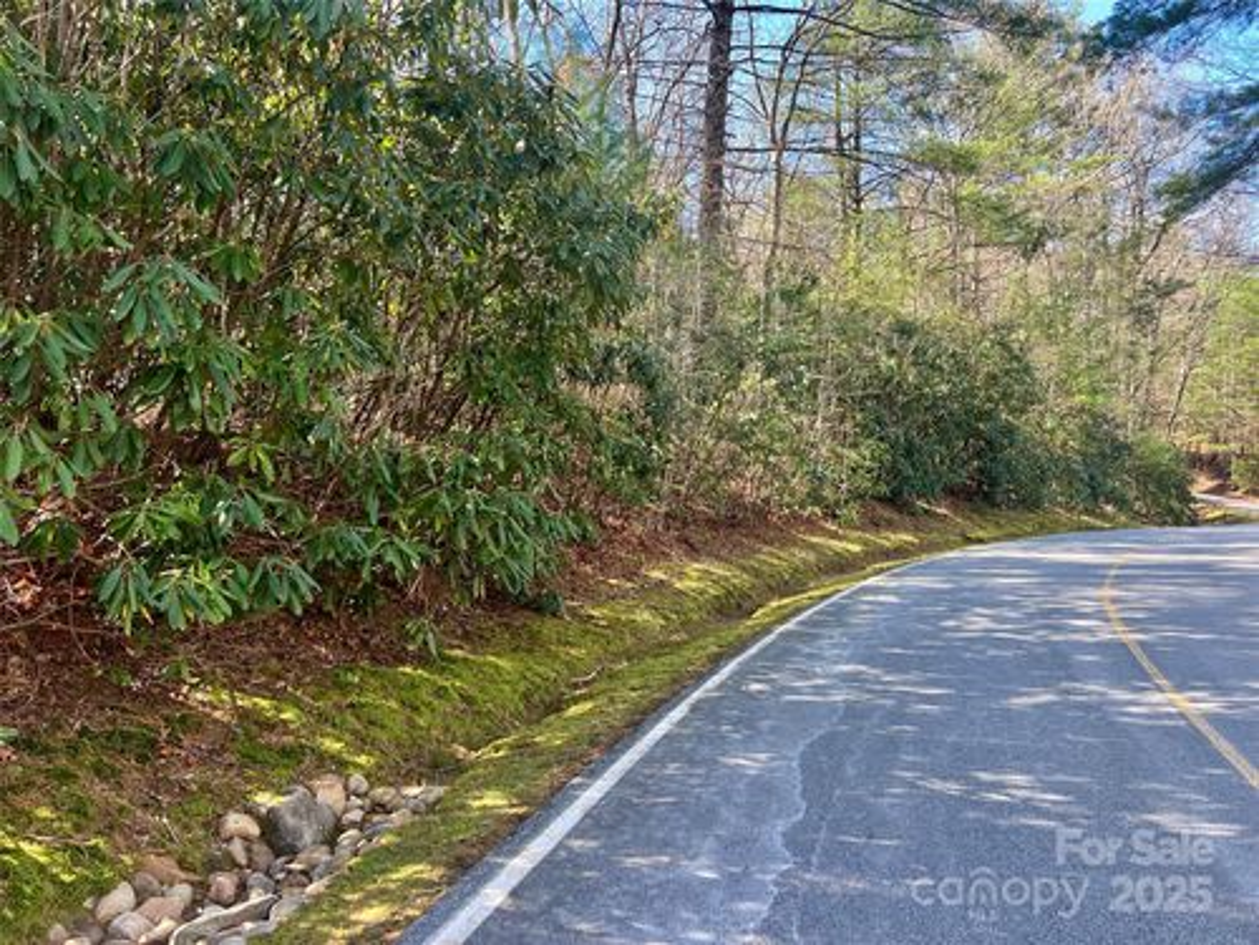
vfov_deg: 53.1
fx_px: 946
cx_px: 630
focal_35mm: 26
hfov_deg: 67.3
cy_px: 472
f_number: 1.5
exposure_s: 1/158
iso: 40
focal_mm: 5.7
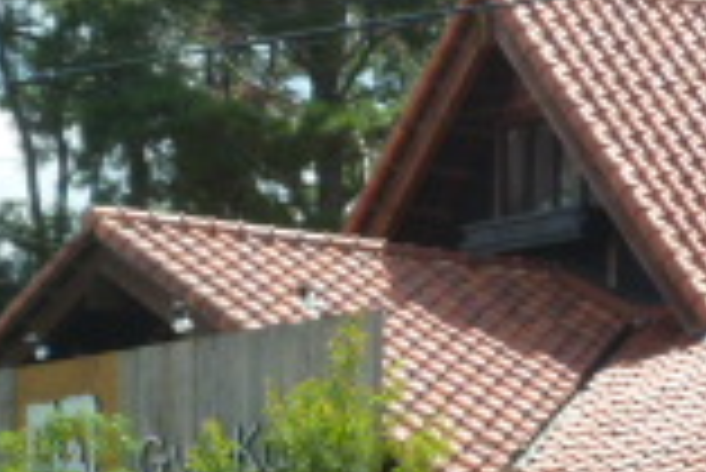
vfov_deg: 7.9
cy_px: 360
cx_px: 1052
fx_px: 3415
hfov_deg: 11.3
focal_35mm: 174
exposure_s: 1/500
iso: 125
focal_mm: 7.2
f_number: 4
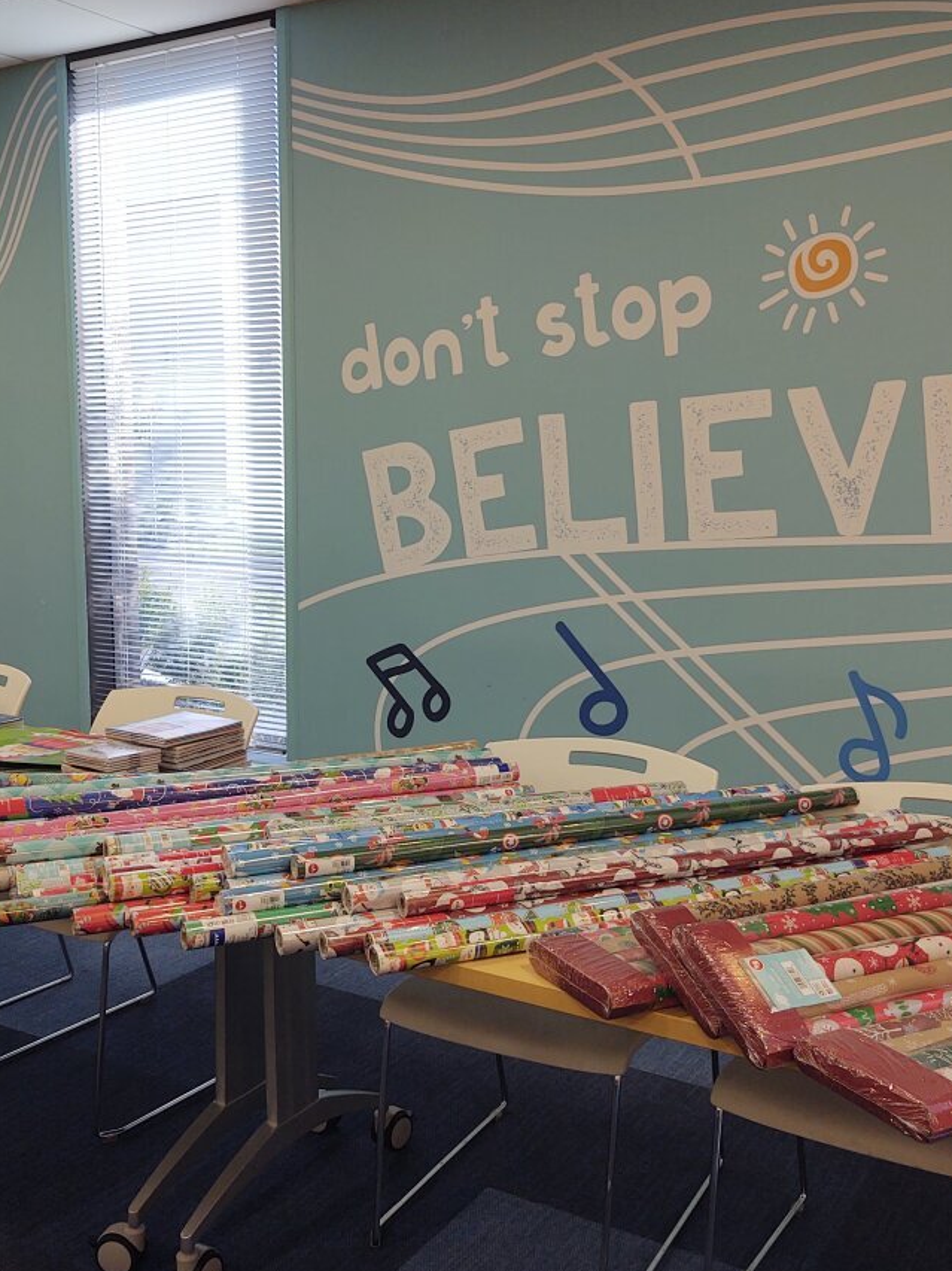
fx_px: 1394
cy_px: 629
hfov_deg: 37.7
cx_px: 437
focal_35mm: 38
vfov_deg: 49.0
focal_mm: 4.75
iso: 100
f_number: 1.7
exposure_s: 1/123
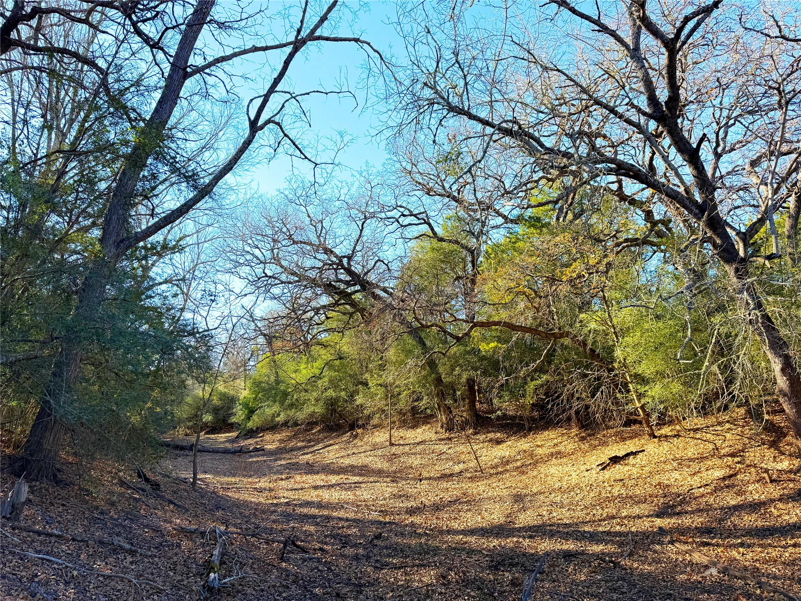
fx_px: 555
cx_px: 400
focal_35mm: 24
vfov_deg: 56.8
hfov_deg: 71.6
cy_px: 300
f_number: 1.78
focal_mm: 6.76
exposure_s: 1/1585
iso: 80
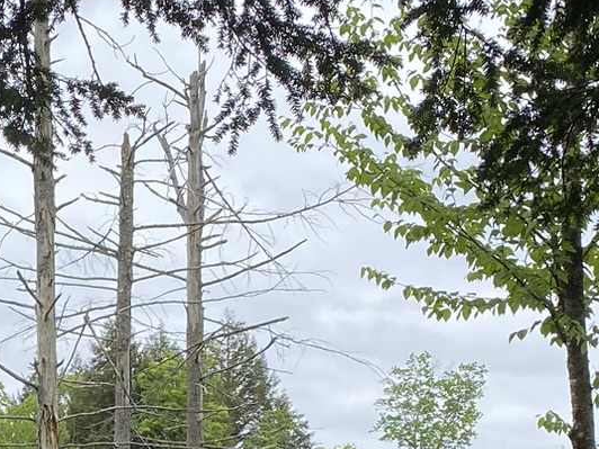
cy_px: 674
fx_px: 1730
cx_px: -122
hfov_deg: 18.6
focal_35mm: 100
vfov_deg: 13.9
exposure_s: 1/1629
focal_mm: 4.25
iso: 32
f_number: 1.8
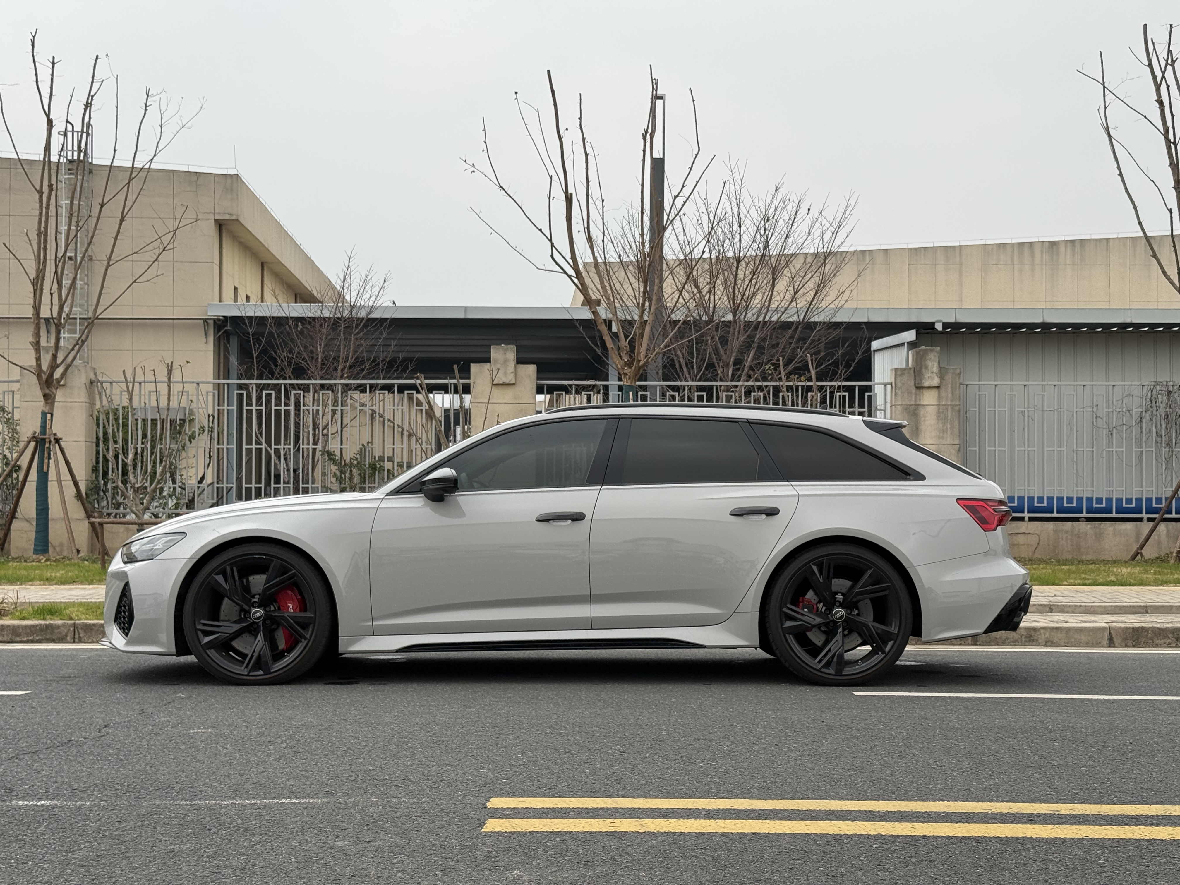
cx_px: 590
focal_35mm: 48
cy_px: 442
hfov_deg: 39.7
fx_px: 1636
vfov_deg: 30.3
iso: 64
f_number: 1.78
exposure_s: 1/706
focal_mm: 6.76
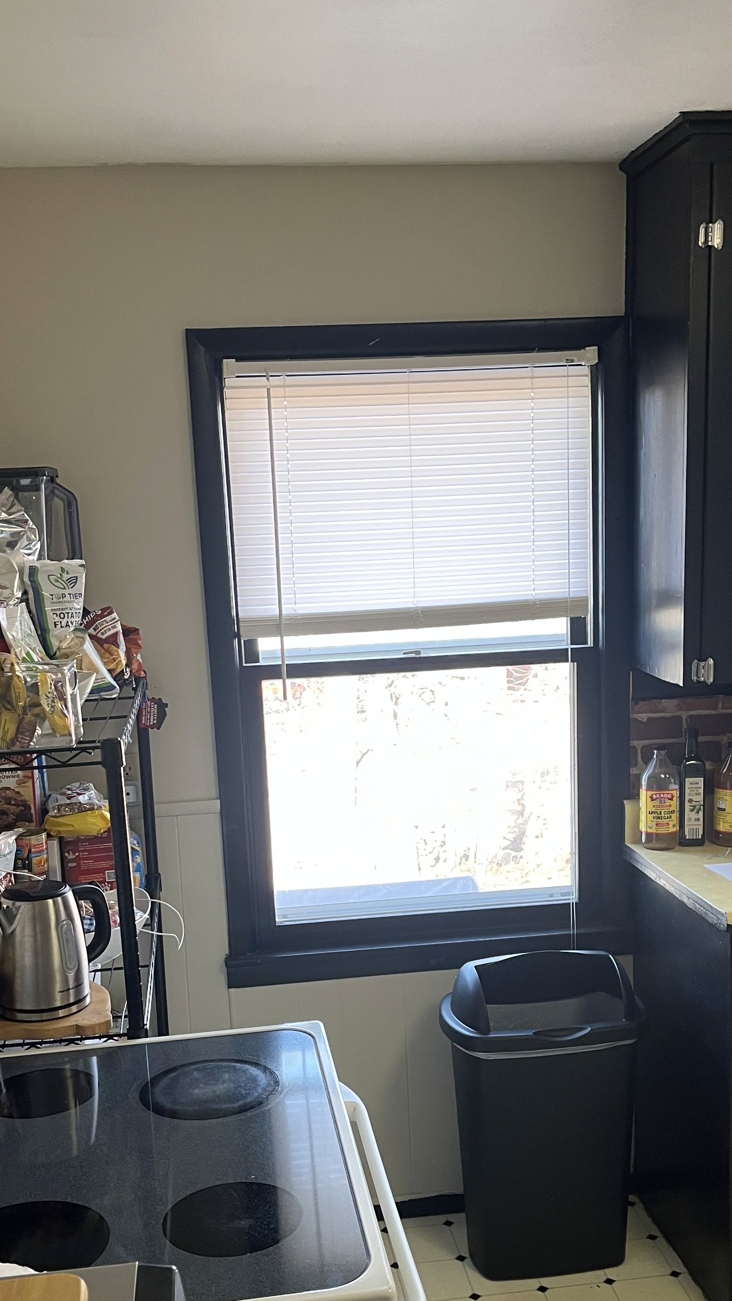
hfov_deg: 31.2
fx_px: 1311
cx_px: 384
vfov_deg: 52.4
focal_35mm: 38
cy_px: 788
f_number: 1.6
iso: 100
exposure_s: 1/60
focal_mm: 5.1
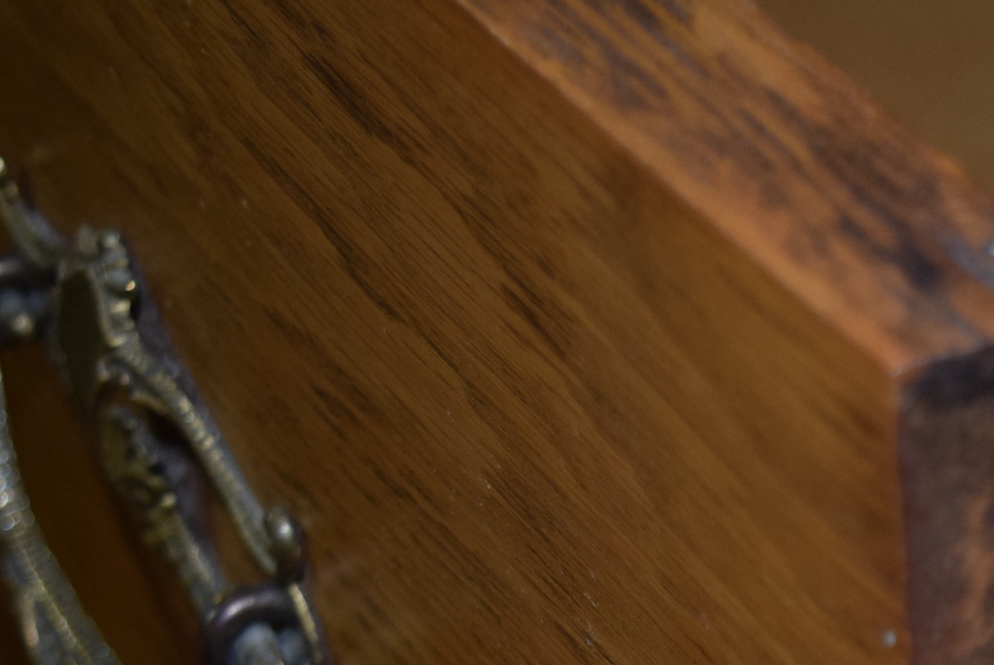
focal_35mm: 146
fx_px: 4025
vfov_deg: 9.2
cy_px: 1027
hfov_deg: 13.6
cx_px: 1272
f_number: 4.2
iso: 450
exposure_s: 1/60
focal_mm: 29
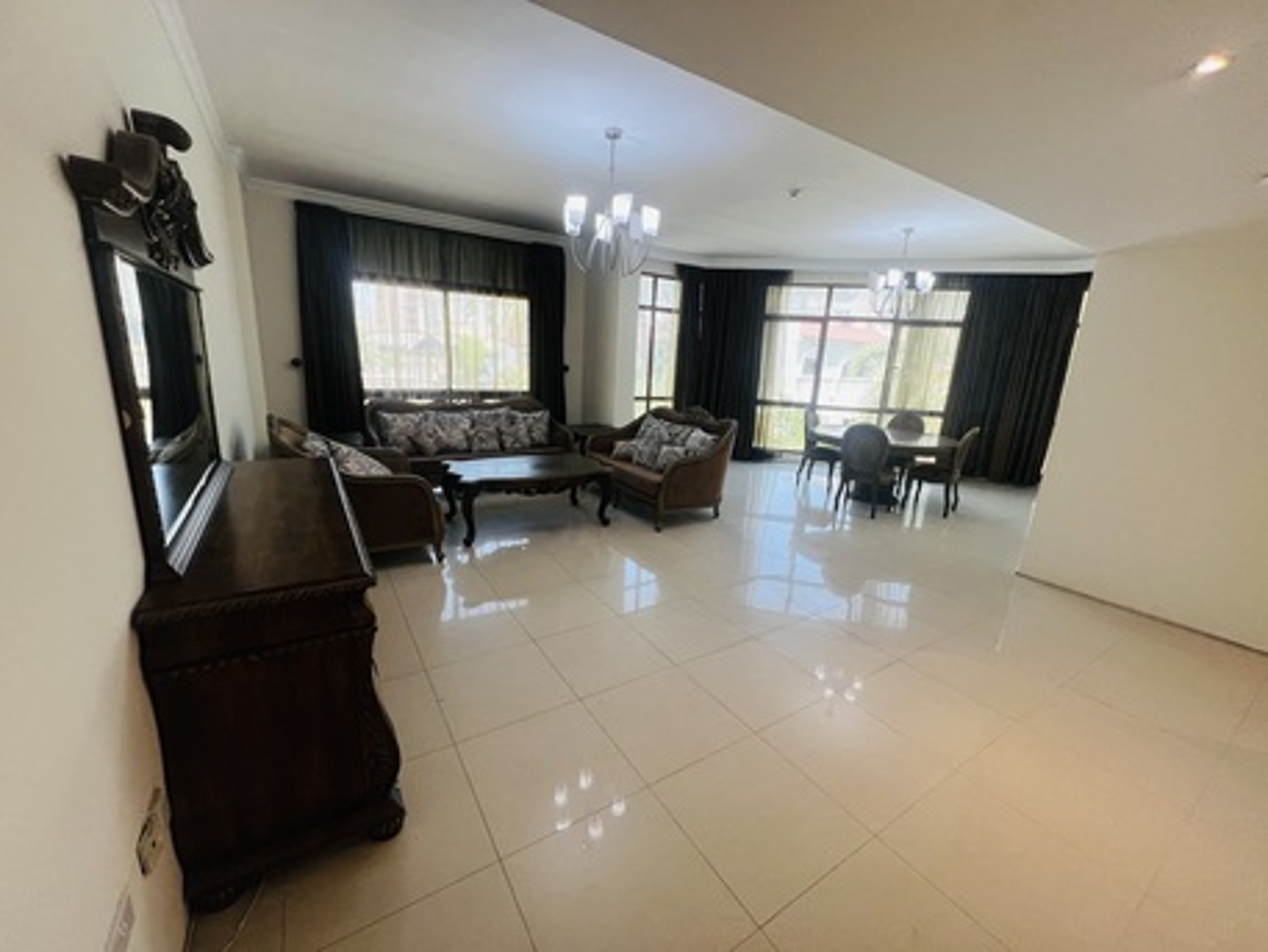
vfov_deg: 89.9
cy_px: 476
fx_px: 476
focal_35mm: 13
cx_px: 634
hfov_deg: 106.2
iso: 80
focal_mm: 1.57
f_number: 1.8
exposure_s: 1/100
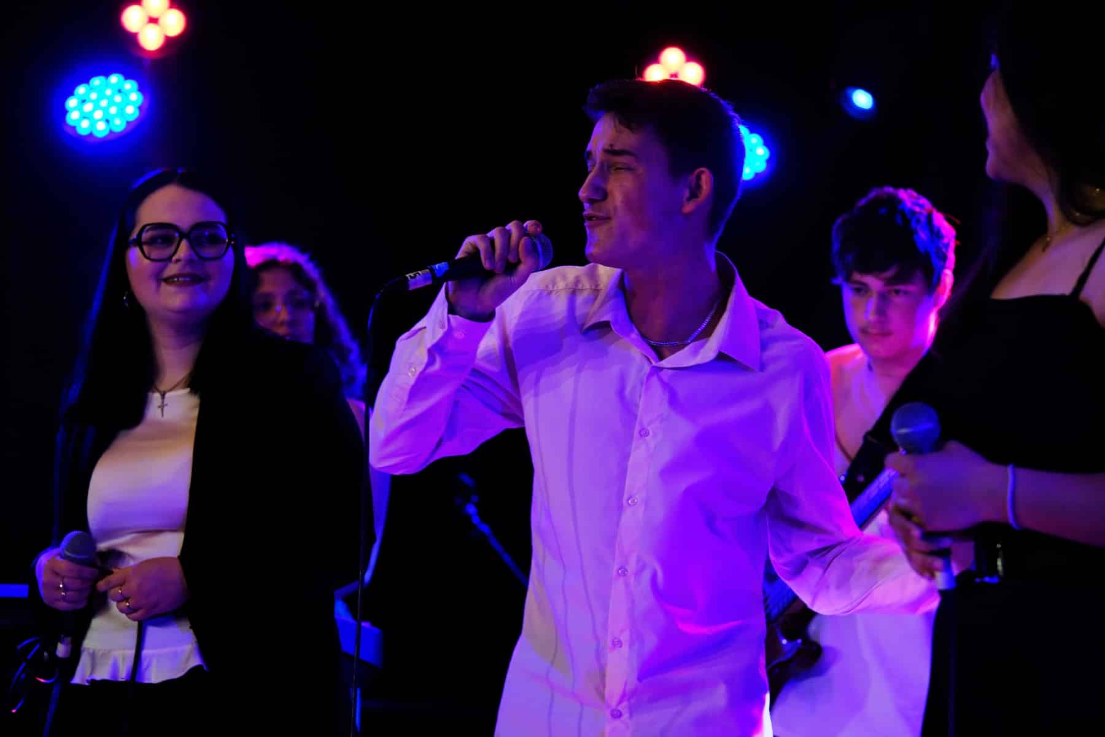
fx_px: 3468
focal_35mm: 113
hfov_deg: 18.1
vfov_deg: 12.1
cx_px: 552
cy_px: 368
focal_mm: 75
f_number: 2.8
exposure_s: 1/240
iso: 640
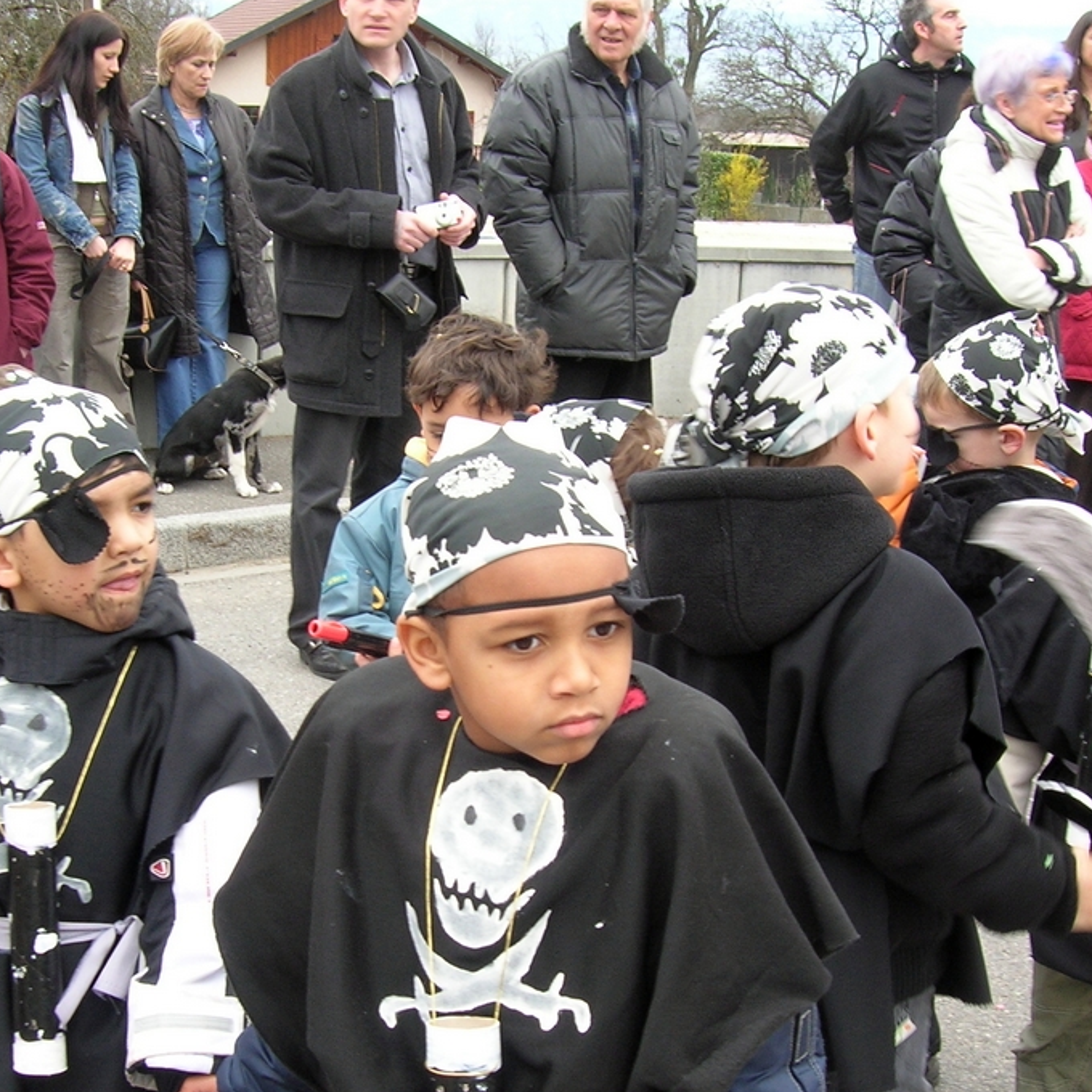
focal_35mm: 53
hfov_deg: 32.1
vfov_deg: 32.0
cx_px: 462
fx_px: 1892
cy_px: 702
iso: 50
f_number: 4.9
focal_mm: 5.7
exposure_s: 1/35.4
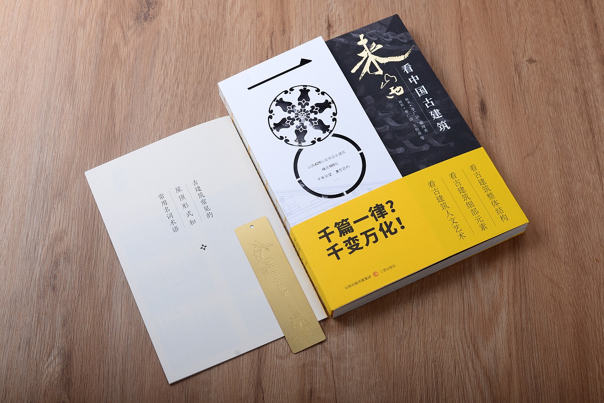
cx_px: 302
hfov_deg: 39.6
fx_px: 839
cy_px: 202
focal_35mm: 50
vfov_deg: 27.0
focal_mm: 50
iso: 100
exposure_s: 1/125
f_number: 8
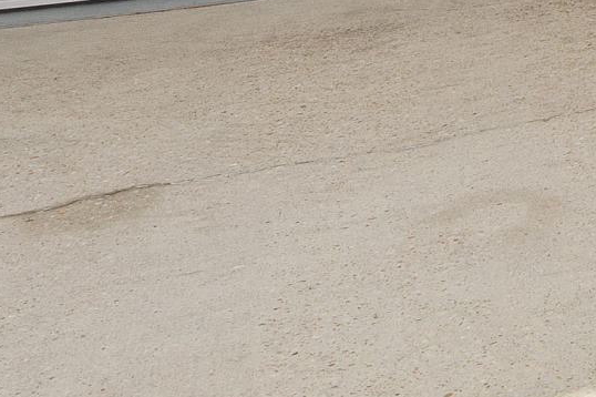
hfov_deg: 19.3
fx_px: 1290
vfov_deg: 14.6
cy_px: -387
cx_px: 1089
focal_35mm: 78
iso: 250
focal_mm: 14
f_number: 10
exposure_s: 1/250
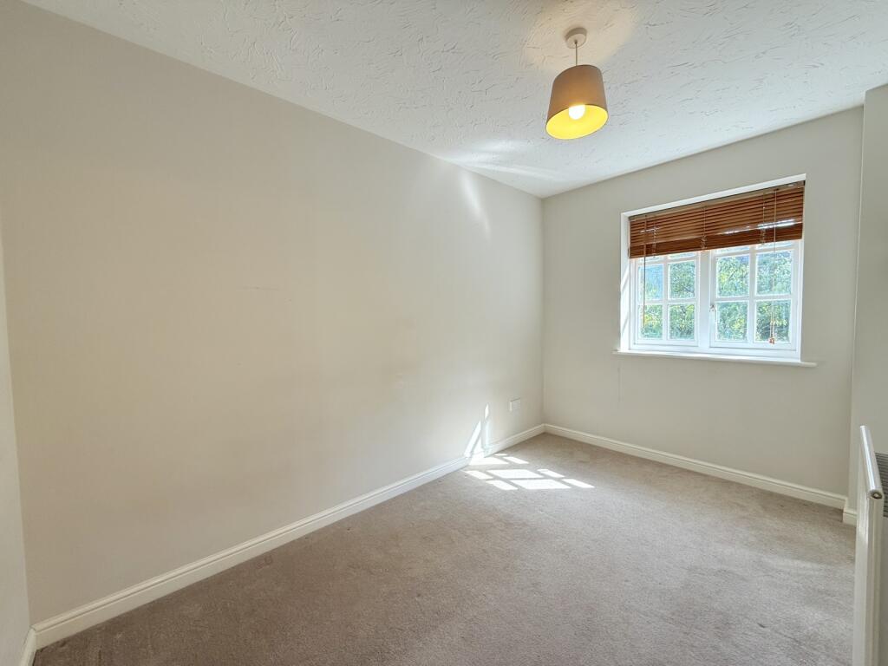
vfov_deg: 85.7
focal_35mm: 14
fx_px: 359
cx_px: 444
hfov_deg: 102.1
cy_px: 333
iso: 64
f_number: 2.2
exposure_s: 1/150
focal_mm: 2.22
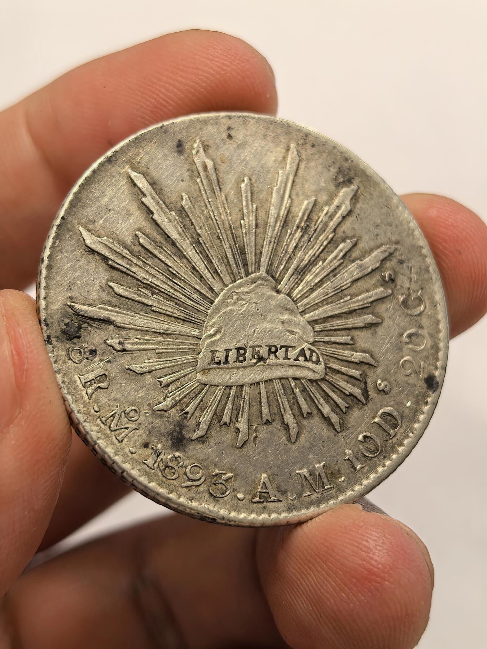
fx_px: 1013
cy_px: 324
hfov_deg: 27.0
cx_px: 244
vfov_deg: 35.5
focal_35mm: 54
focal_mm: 6.98
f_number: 2
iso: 250
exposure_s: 1/100
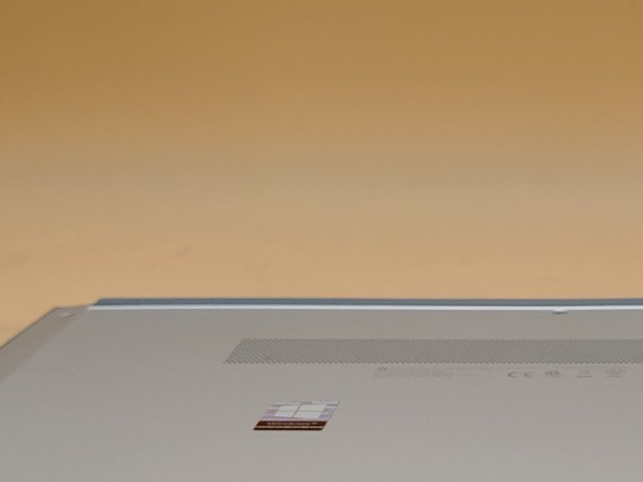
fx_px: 1393
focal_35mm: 75
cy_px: 438
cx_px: 555
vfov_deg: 19.3
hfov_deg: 25.3
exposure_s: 1/178
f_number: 1.8
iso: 50
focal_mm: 4.36
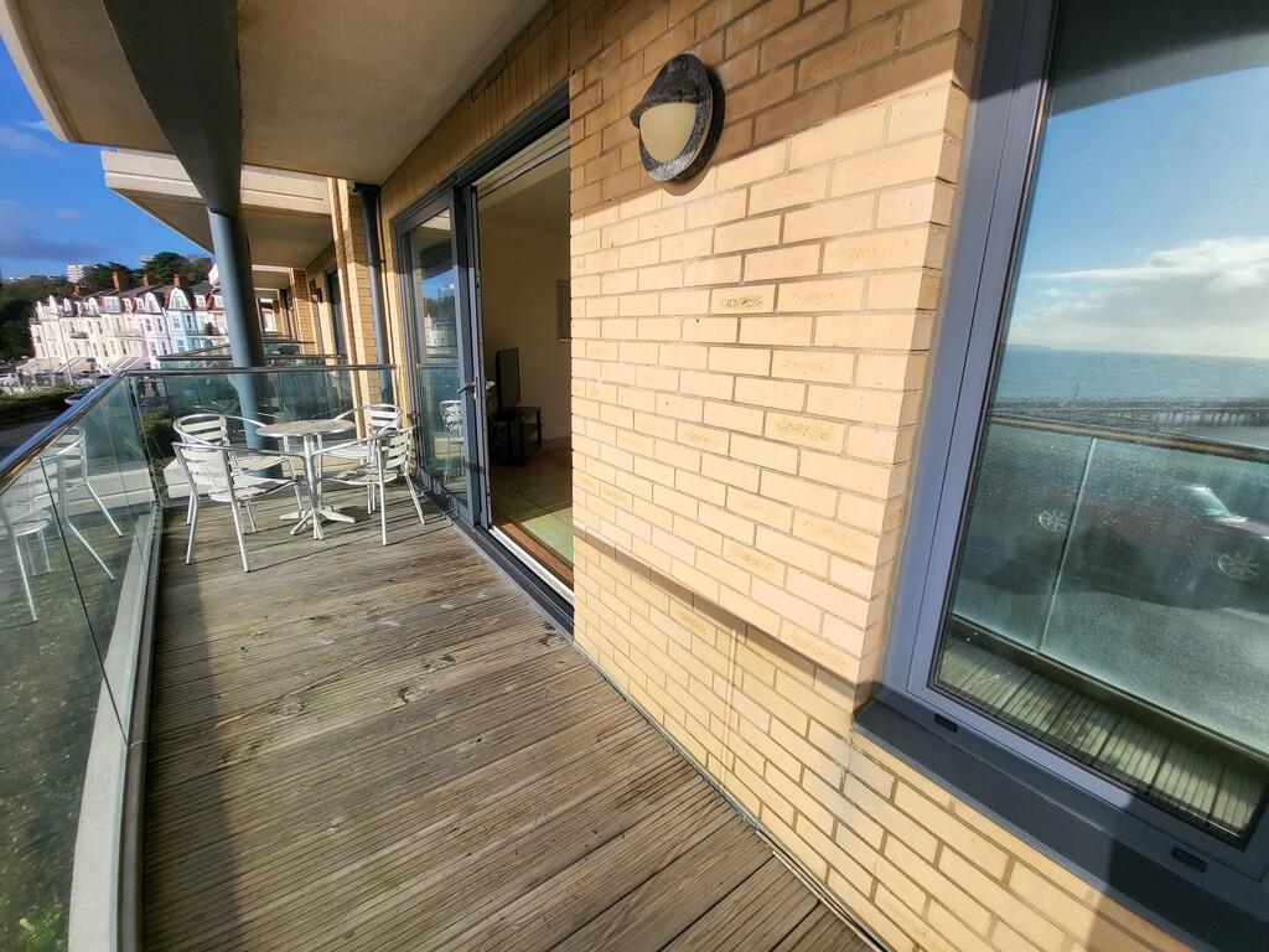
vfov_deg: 89.9
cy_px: 476
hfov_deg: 106.2
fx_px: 477
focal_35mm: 13
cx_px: 634
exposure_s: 1/1406
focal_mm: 1.74
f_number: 2.2
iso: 32
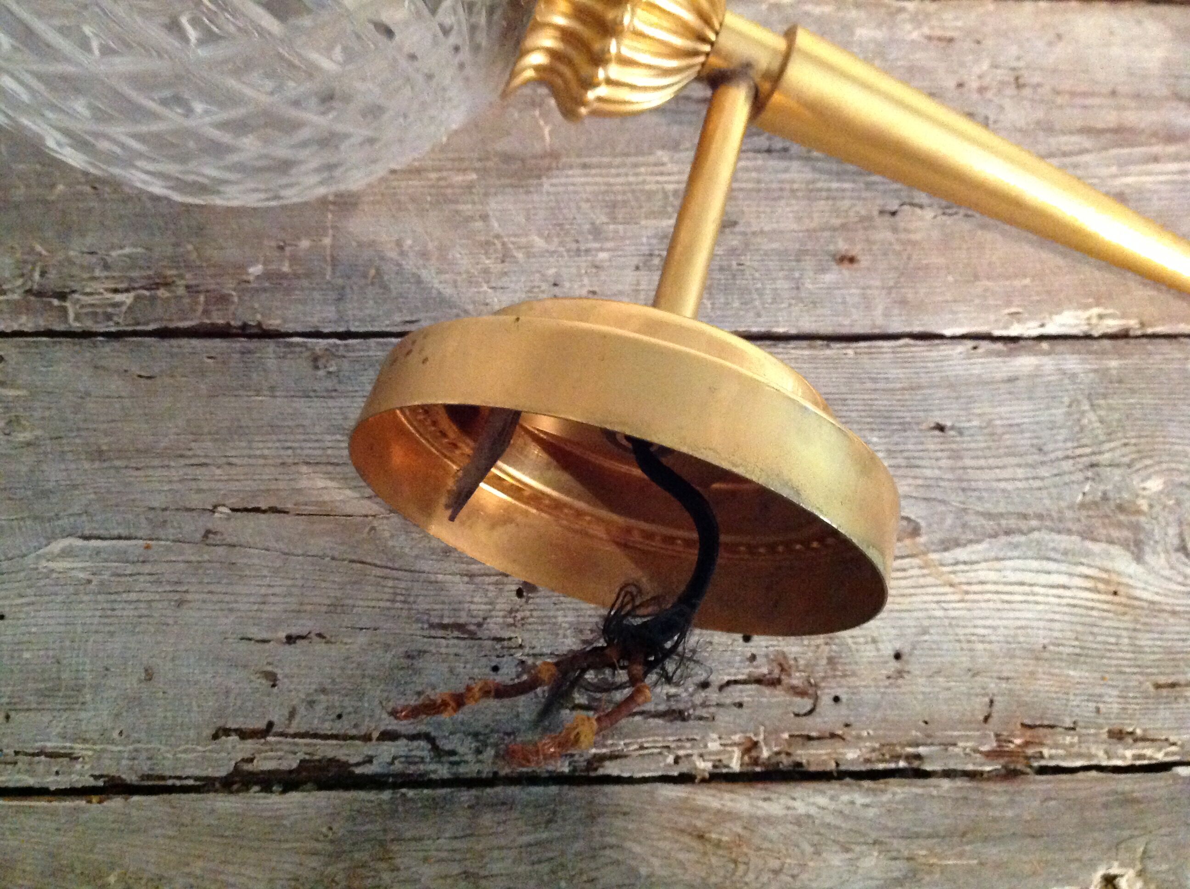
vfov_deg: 40.6
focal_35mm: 35
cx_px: 595
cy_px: 444
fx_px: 1201
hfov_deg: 52.7
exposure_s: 1/15
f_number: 2.4
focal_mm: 4.28
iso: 800
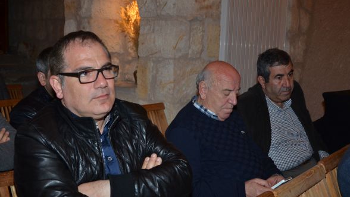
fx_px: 446
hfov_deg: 42.9
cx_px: 174
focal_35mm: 48
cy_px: 106
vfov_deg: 24.9
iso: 800
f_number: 4.2
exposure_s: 1/60
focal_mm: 30
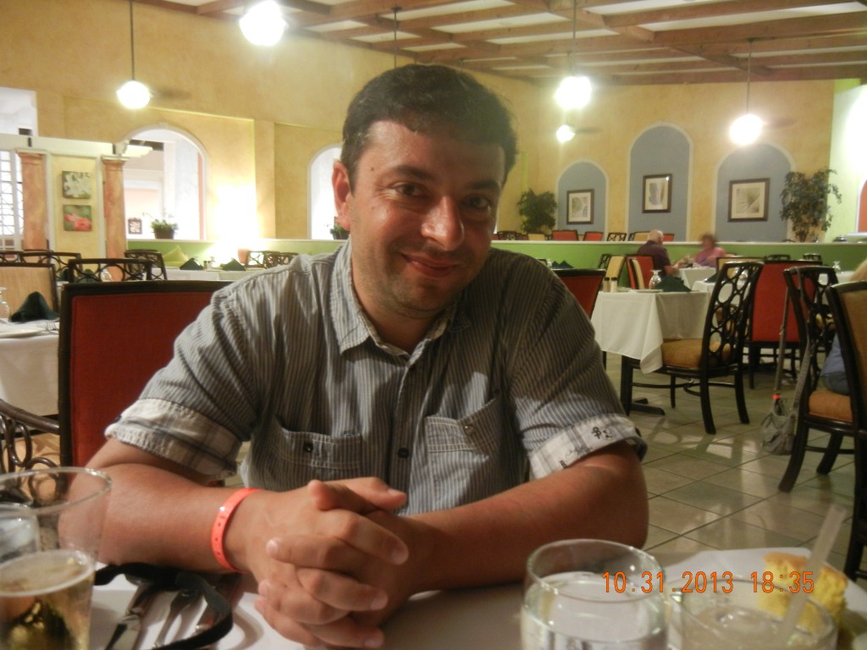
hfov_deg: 60.0
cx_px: 434
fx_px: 751
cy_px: 325
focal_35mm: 30
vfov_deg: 46.8
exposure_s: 1
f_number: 3.5
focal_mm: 5.4
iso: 400
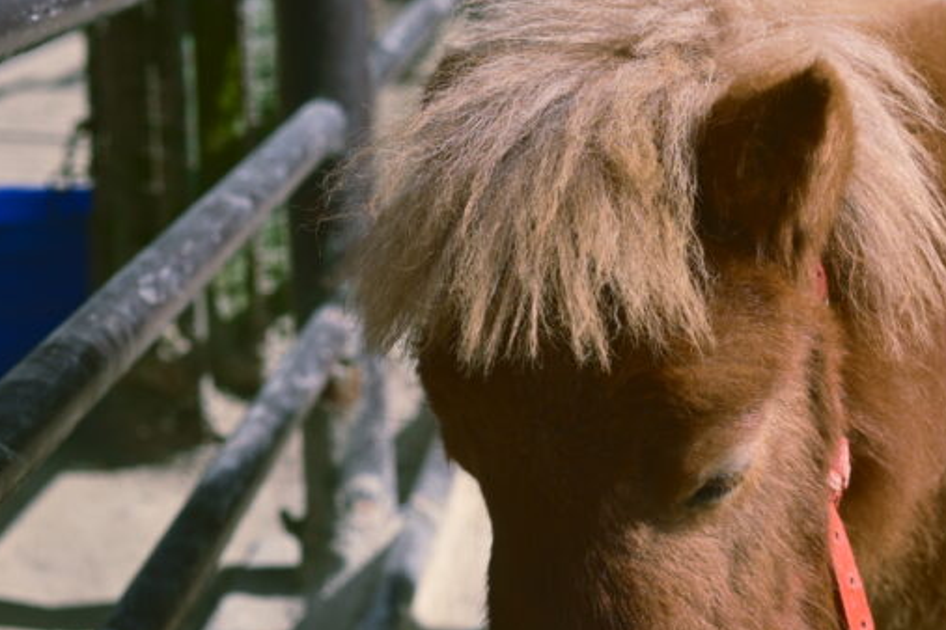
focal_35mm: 71
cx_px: 733
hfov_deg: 28.0
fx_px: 1866
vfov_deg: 19.1
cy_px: 448
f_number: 3.5
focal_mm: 30
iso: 100
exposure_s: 1/1250
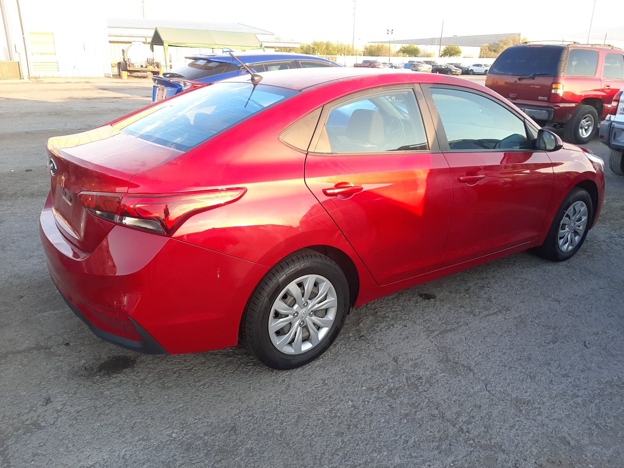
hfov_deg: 67.3
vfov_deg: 53.1
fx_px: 469
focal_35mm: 26
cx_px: 312
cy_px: 234
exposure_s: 1/137
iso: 40
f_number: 1.7
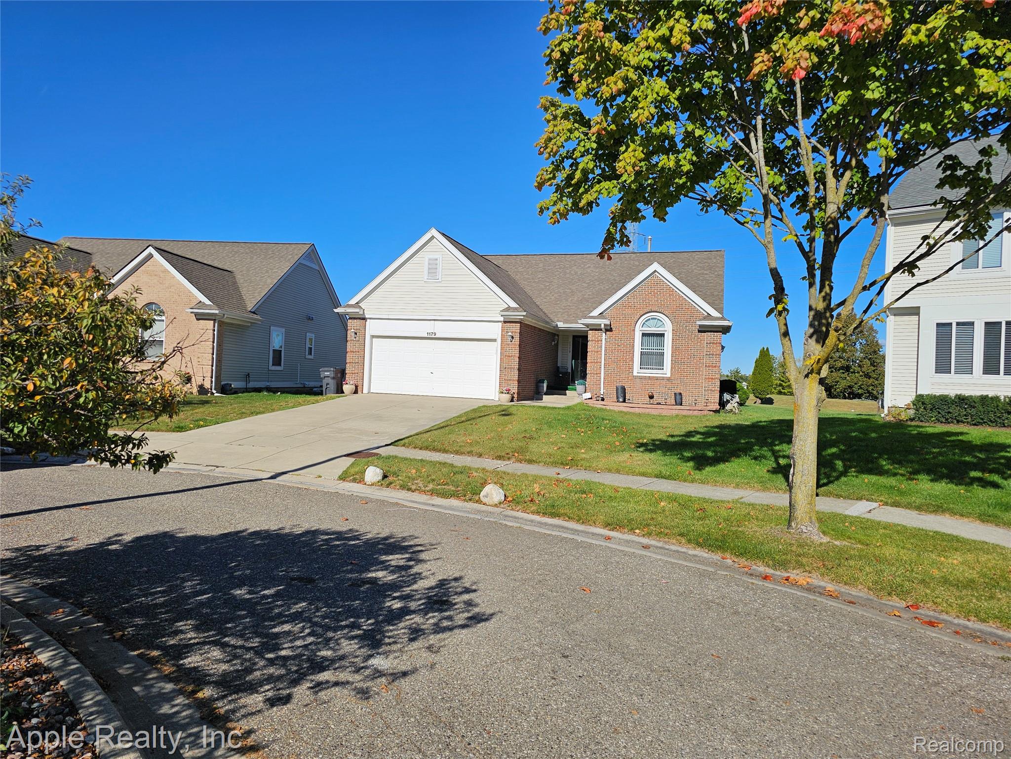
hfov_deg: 73.9
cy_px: 380
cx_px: 506
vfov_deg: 58.9
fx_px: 672
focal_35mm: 23
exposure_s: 1/1756
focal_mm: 6.3
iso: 12
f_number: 1.7
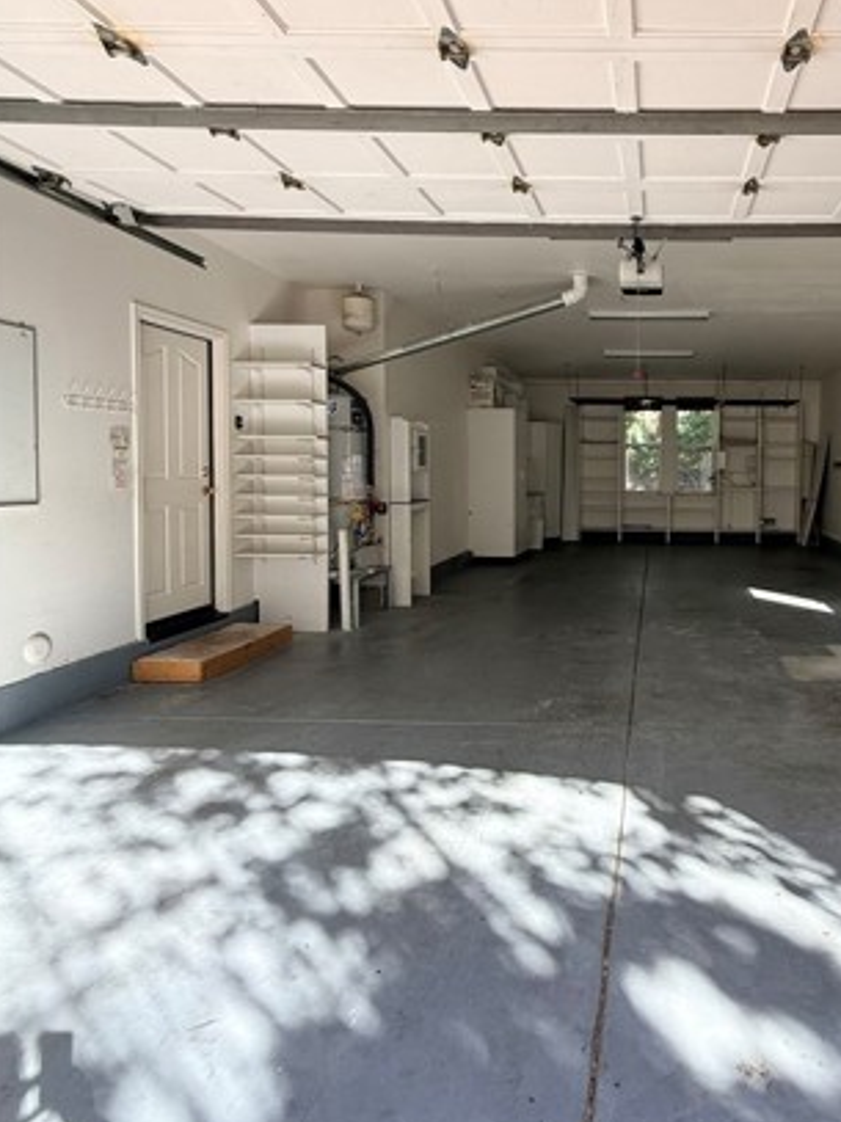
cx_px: 645
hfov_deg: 57.5
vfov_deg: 76.2
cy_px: 502
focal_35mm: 22
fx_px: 713
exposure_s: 1/187
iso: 64
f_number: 2.2
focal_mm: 2.22
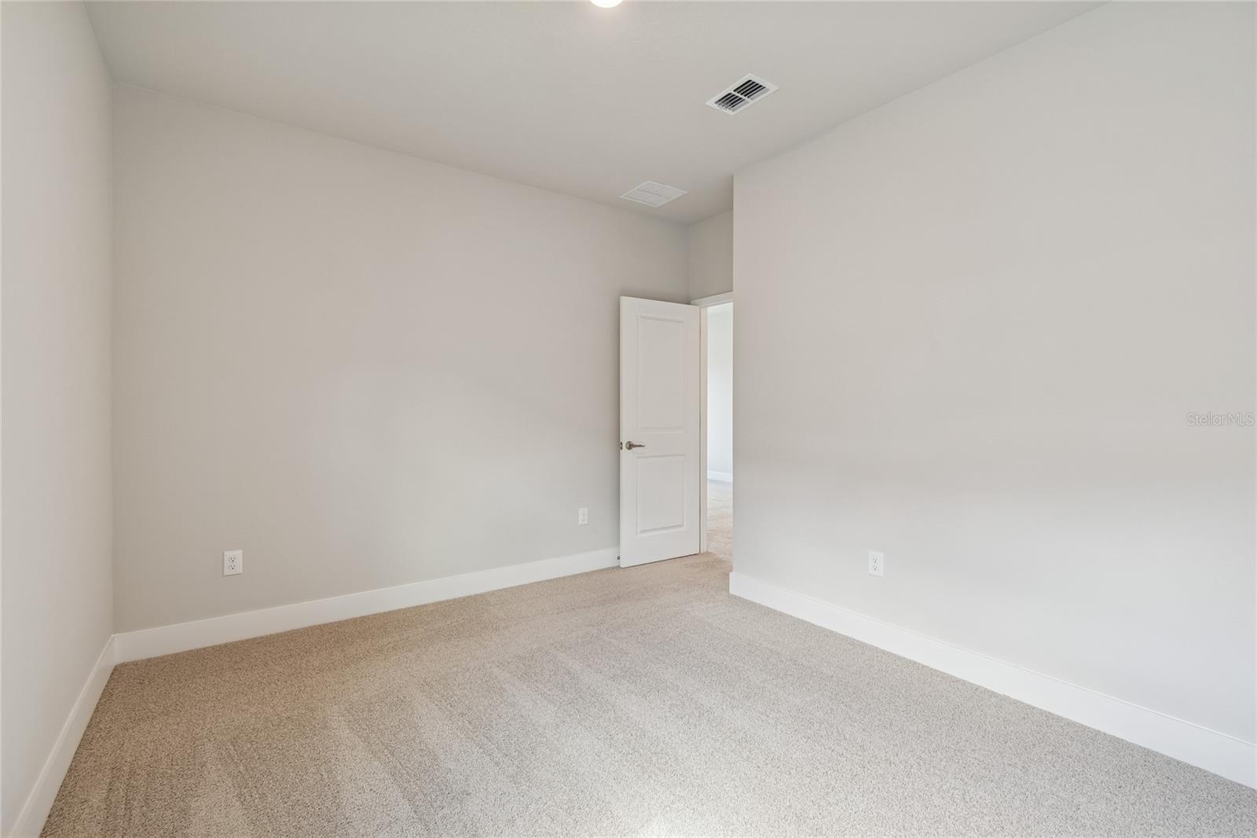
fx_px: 524
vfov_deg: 77.3
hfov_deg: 100.4
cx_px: 628
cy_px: 419
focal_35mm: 15
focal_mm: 10
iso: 100
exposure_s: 1/6
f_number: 7.1
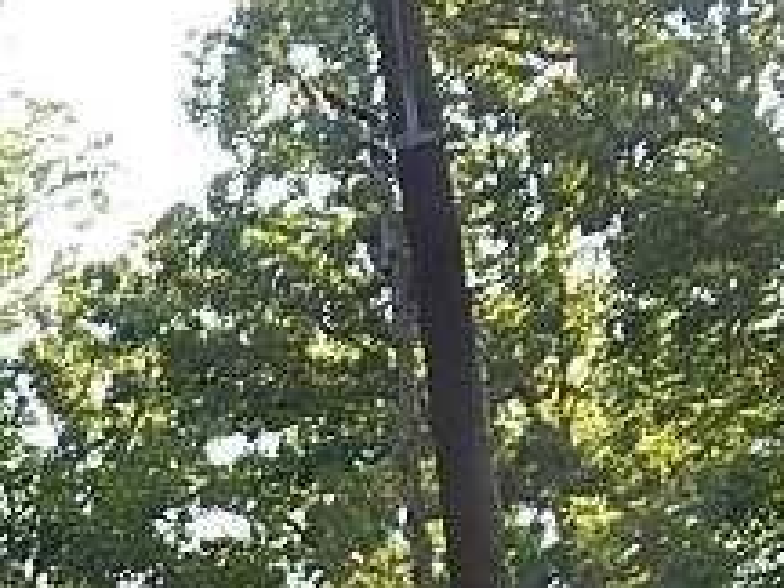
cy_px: 1376
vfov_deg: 6.9
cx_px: -701
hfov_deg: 9.2
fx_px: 4620
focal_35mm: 204
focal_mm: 7.7
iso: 125
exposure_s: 1/200
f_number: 3.6
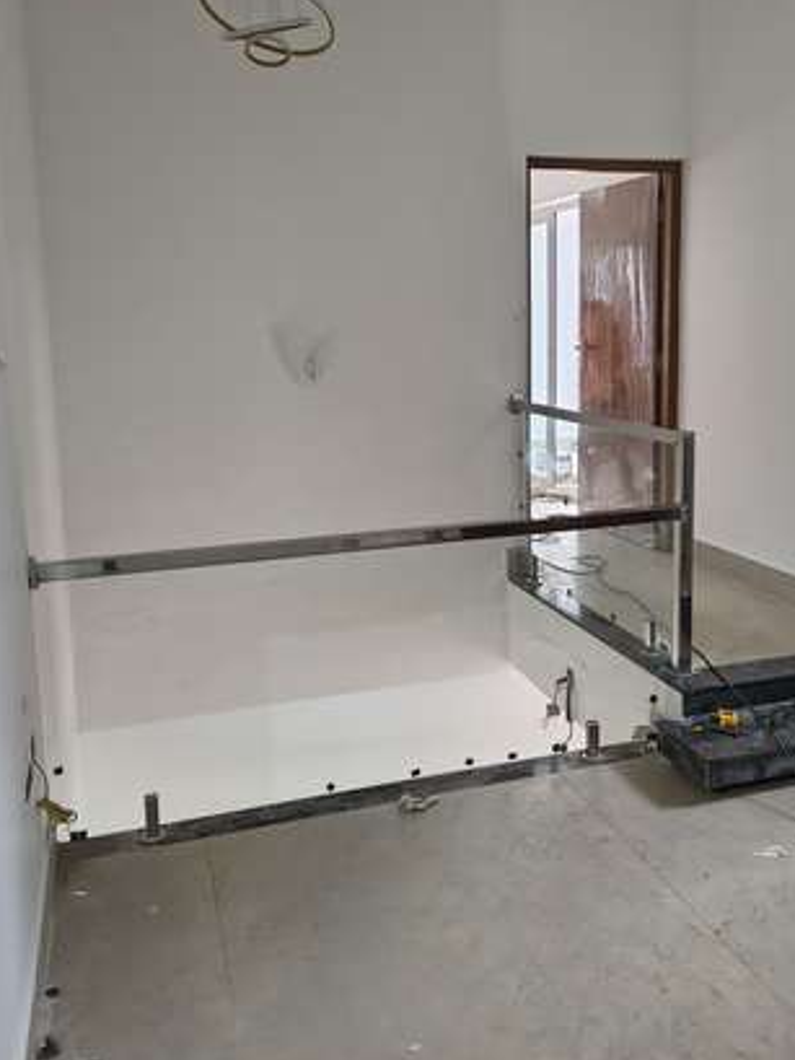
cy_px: 452
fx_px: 918
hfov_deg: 46.8
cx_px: 422
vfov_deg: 59.7
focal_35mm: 30
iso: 1048
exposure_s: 1/50
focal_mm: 5.56
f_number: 1.8
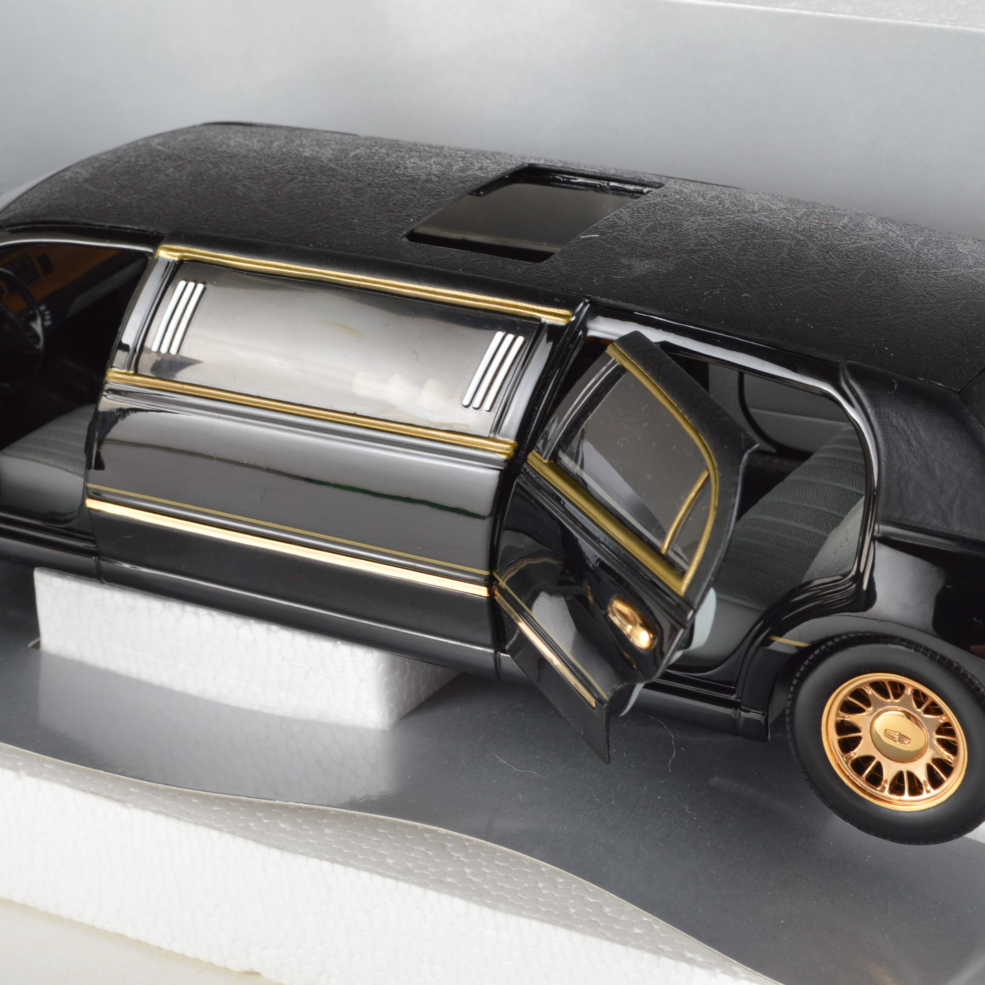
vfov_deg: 20.0
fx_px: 2789
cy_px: 493
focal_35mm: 87
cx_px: 368
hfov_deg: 20.0
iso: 200
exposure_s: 1/125
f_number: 11
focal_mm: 45
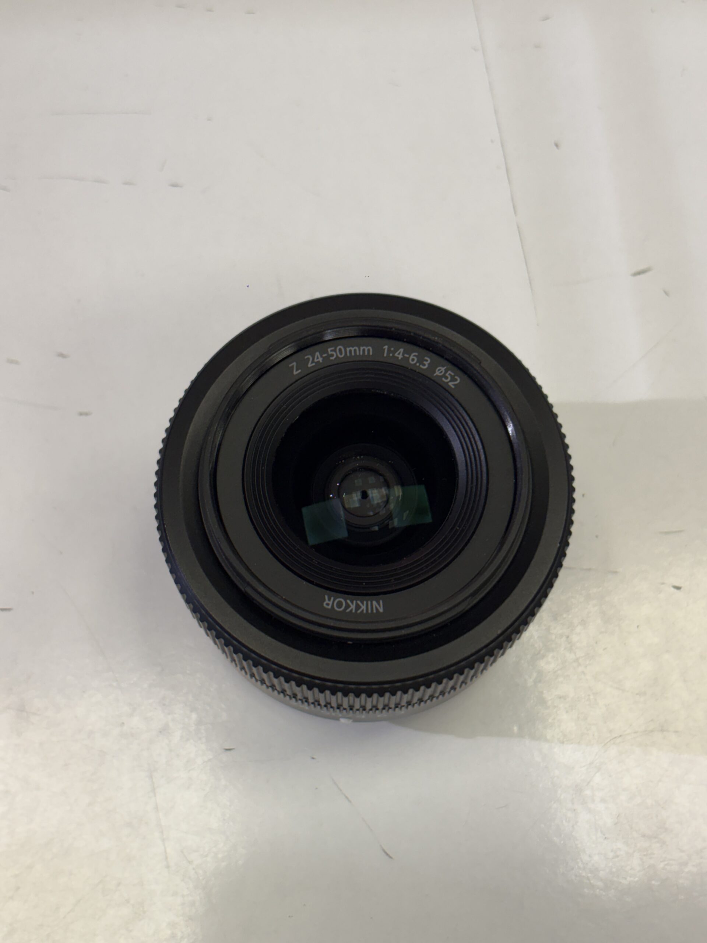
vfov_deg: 36.8
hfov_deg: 28.0
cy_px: 472
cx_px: 354
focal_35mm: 52
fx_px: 1416
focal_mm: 5.96
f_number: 1.6
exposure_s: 1/101
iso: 50
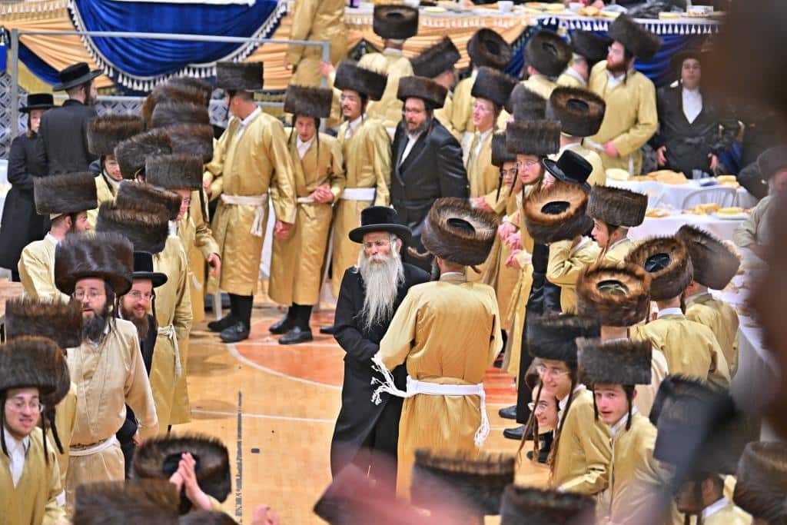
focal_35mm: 165
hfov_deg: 12.5
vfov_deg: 8.3
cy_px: 262
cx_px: 394
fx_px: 3607
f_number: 2.8
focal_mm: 165
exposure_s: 1/250
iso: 1000
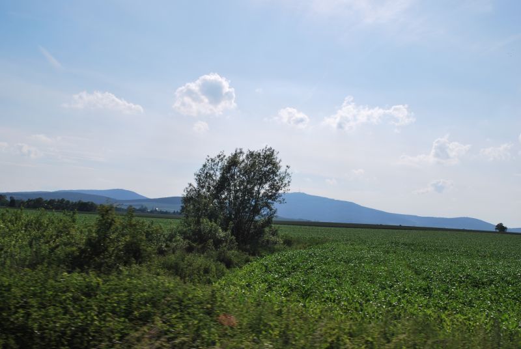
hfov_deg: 46.3
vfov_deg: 32.0
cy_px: 174
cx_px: 260
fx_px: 609
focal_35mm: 42
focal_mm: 28
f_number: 11
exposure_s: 1/500
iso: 100
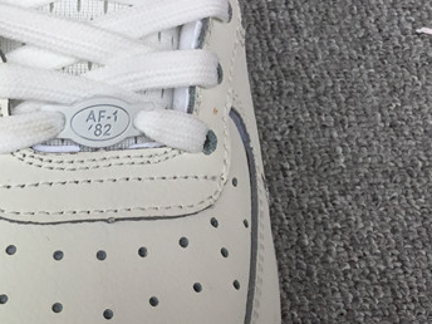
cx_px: -102
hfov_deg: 22.1
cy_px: 264
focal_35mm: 81
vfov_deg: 18.0
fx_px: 1011
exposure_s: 1/295
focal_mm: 3.3
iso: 25
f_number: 2.4
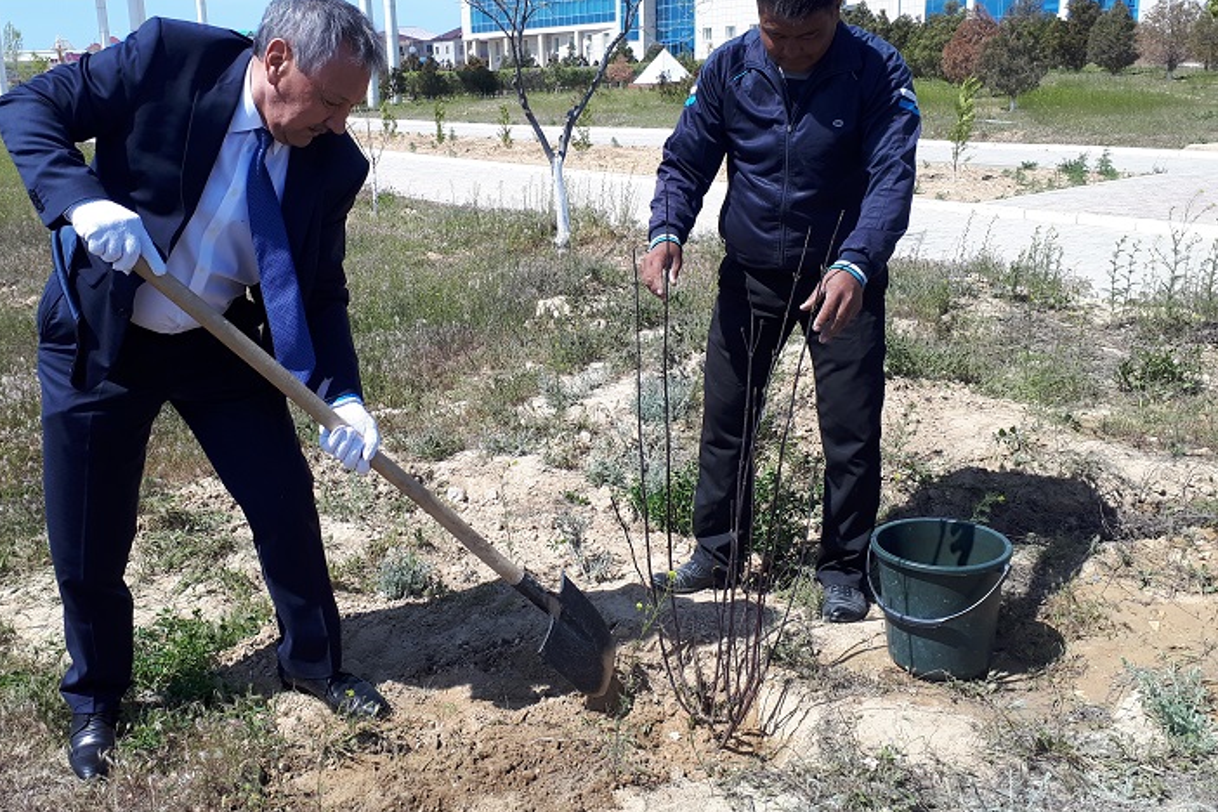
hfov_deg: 58.5
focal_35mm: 32
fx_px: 1083
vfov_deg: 41.0
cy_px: 338
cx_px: 527
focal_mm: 3.6
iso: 40
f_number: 1.9
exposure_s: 1/1208
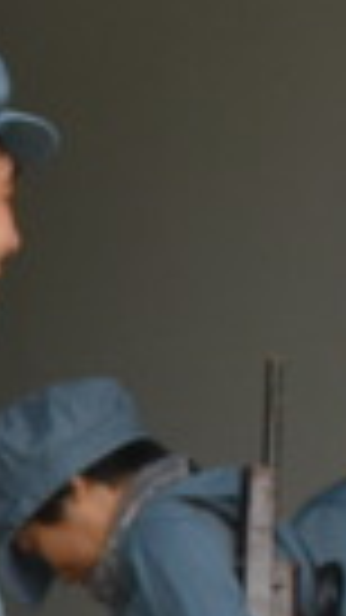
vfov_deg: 7.4
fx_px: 4681
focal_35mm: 287
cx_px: -1159
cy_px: 843
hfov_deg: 3.9
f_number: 5.6
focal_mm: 25
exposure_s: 1/250
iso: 280
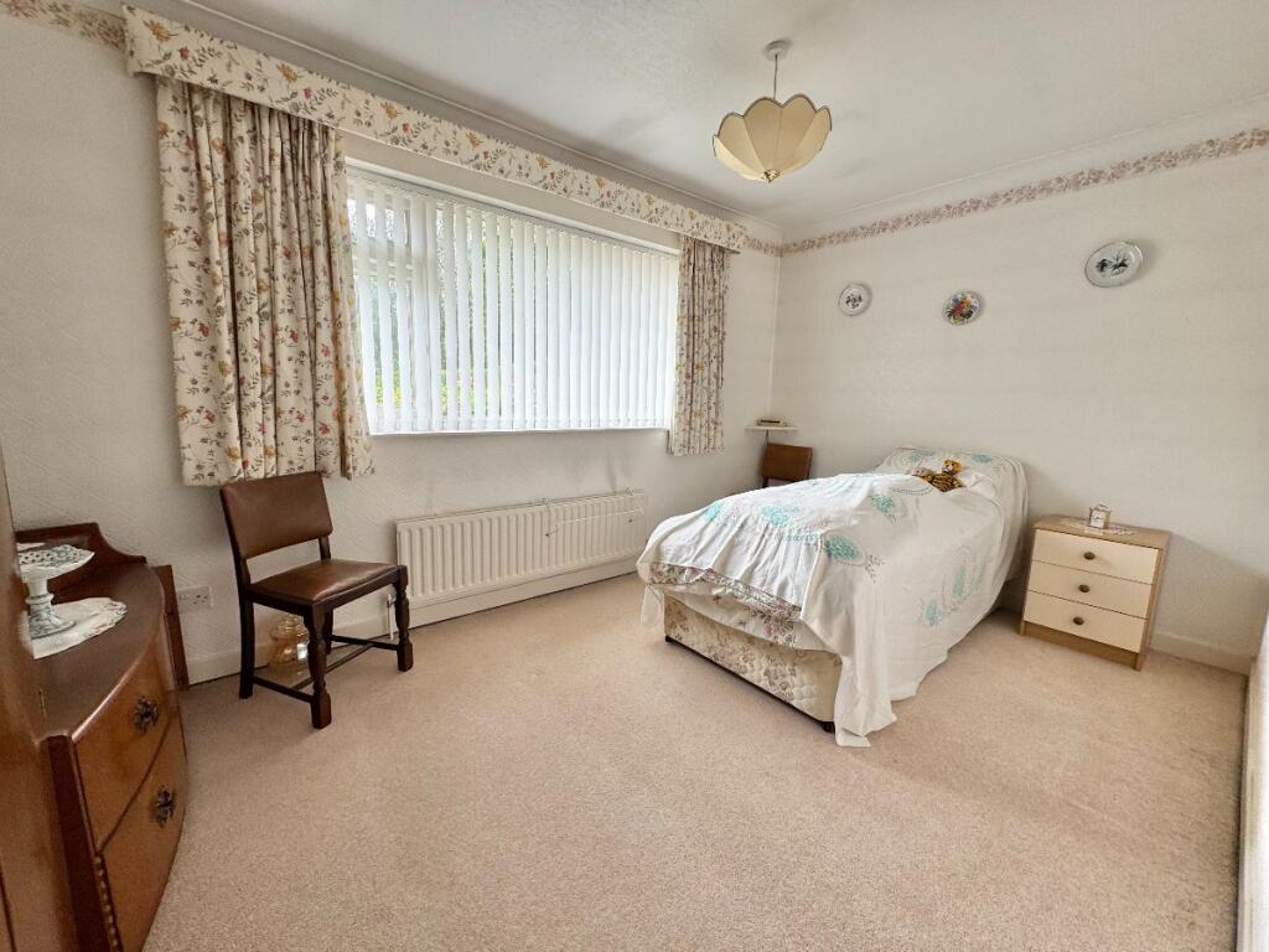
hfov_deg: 102.1
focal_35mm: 14
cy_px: 476
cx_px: 634
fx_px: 513
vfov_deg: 85.7
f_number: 2.2
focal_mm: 2.22
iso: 40
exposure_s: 1/147
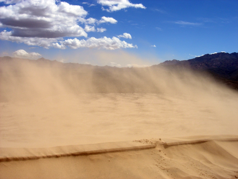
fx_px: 261
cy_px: 90
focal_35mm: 38
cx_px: 119
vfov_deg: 37.7
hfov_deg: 49.0
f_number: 4.8
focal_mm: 7.8
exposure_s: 1/1328
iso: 64
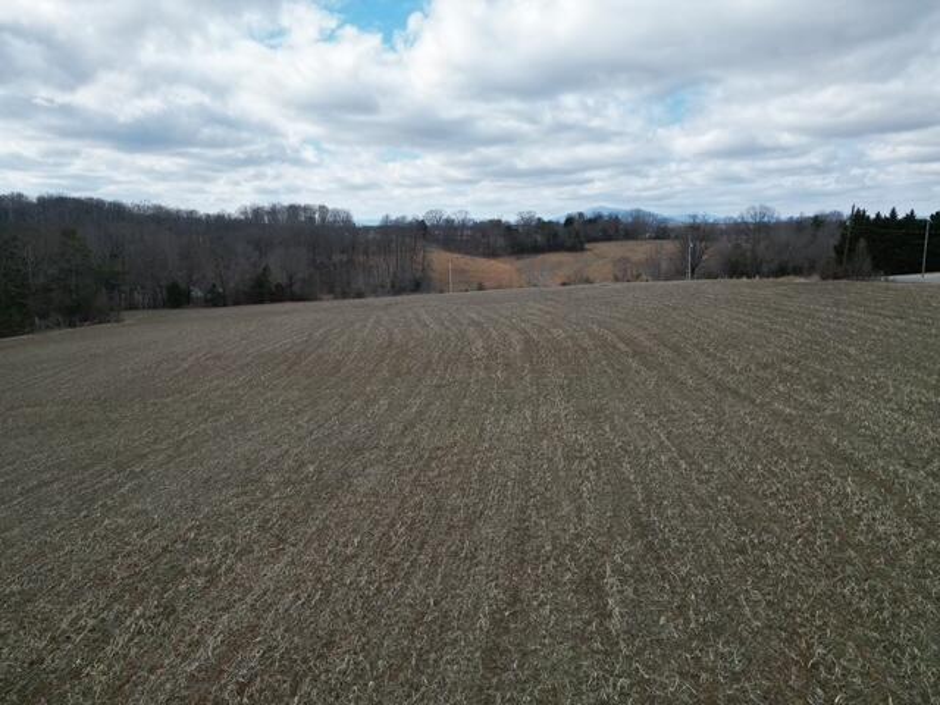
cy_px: 352
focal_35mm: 24
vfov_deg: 56.8
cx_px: 470
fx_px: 652
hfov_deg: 71.6
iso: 160
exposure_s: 1/3000
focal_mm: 6.72
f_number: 1.7
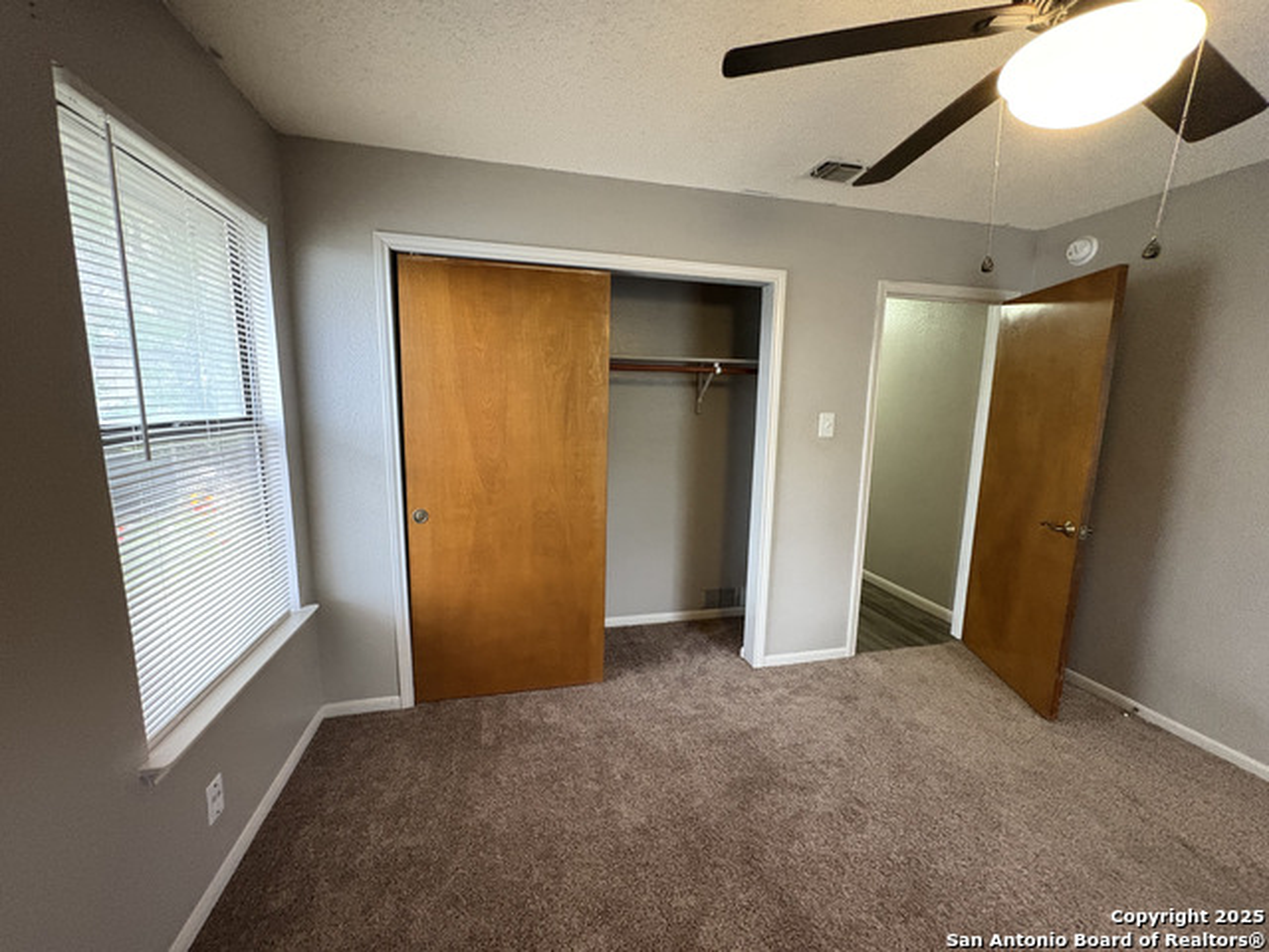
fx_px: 513
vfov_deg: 85.7
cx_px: 634
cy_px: 476
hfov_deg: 102.1
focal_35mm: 14
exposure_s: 1/60
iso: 640
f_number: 2.2
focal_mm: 2.22
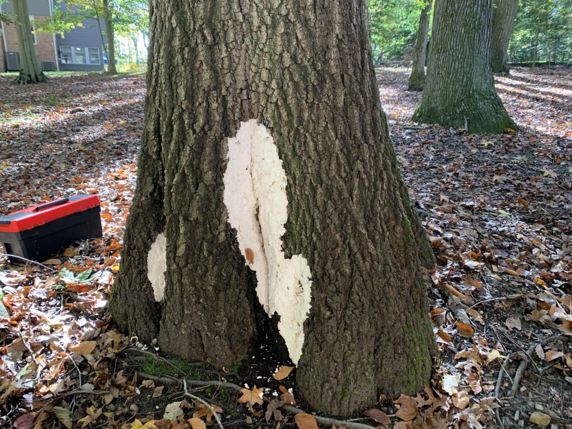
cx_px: 286
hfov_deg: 67.3
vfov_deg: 53.1
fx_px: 430
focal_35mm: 26
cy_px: 214
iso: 80
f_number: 1.8
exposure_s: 1/121
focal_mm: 4.25
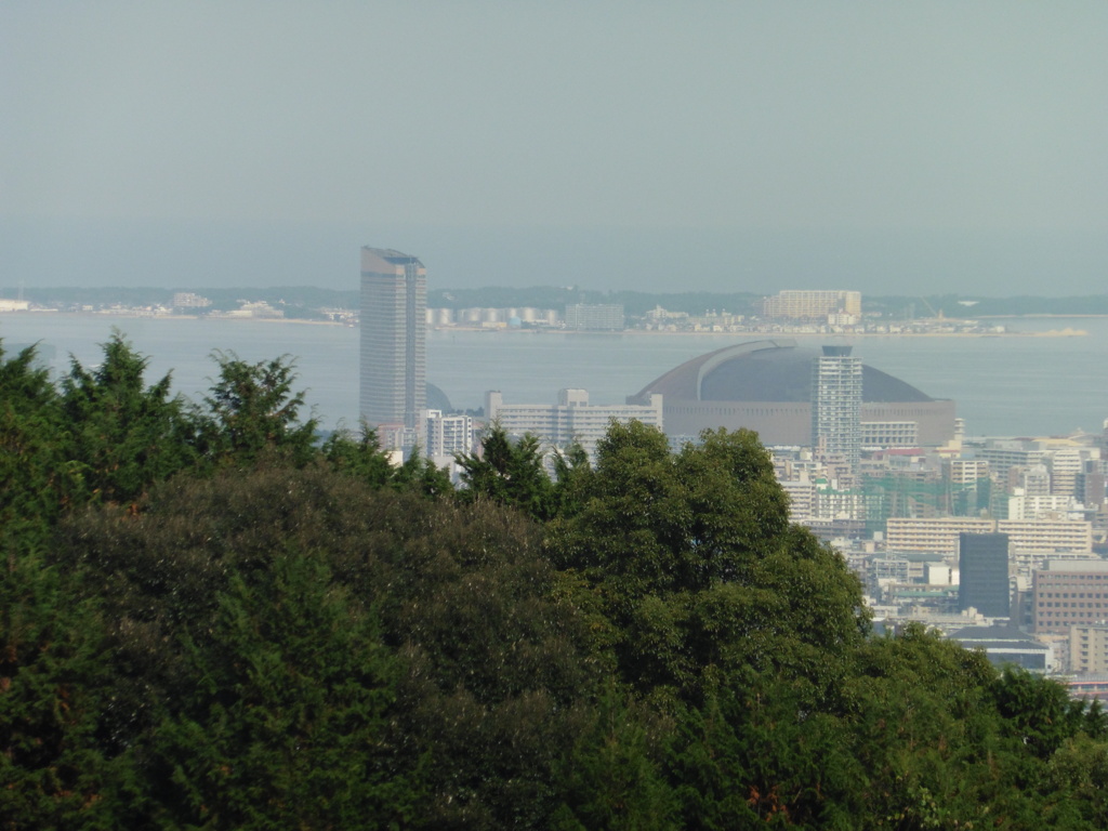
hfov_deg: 5.9
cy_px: 416
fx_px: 10755
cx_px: 554
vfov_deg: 4.4
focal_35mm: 336
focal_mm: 60
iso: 200
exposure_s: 1/1000
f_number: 6.3
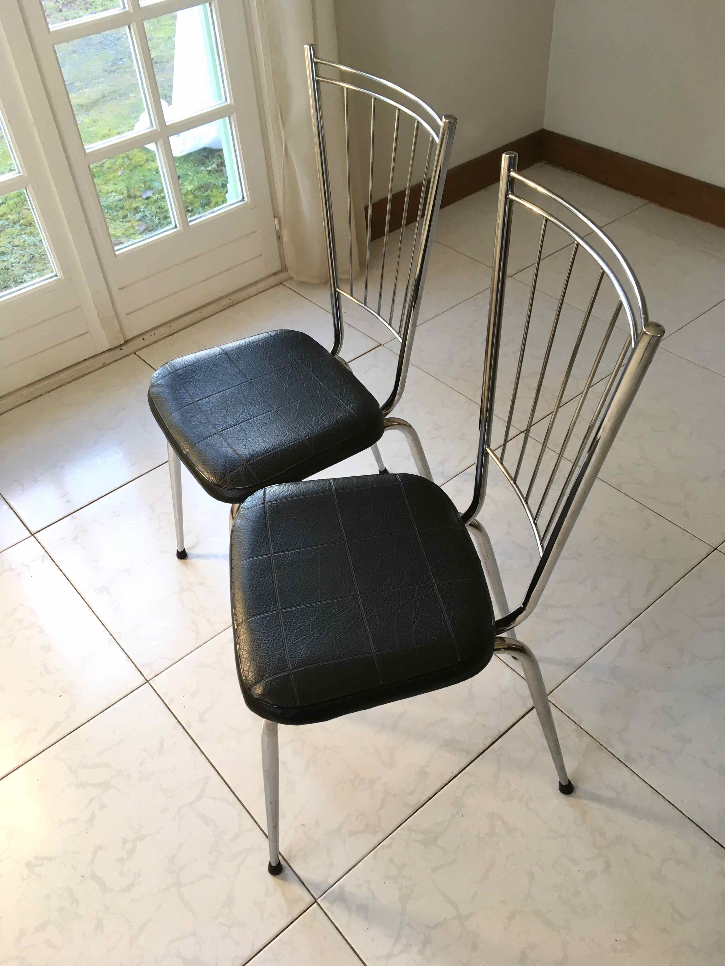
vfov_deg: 61.7
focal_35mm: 29
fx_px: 810
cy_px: 483
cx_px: 362
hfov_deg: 48.2
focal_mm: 4.15
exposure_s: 1/33
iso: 25
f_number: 2.2
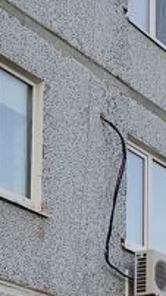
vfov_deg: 16.4
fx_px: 979
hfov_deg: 9.5
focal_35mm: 125
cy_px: 362
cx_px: 232
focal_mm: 5.3
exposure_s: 1/467
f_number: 1.8
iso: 50
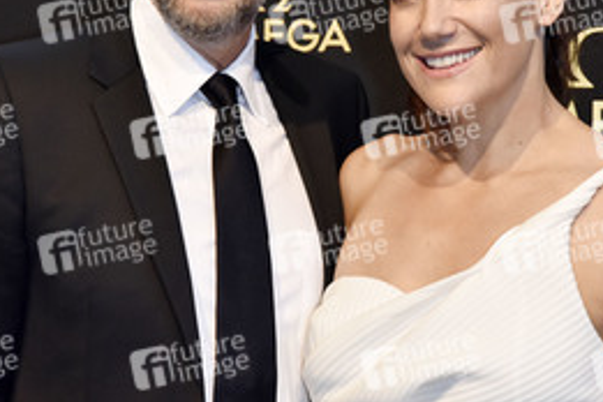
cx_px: 359
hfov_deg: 11.4
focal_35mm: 181
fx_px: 3032
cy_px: 74
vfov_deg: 7.6
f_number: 7.1
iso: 2500
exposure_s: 1/250
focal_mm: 105
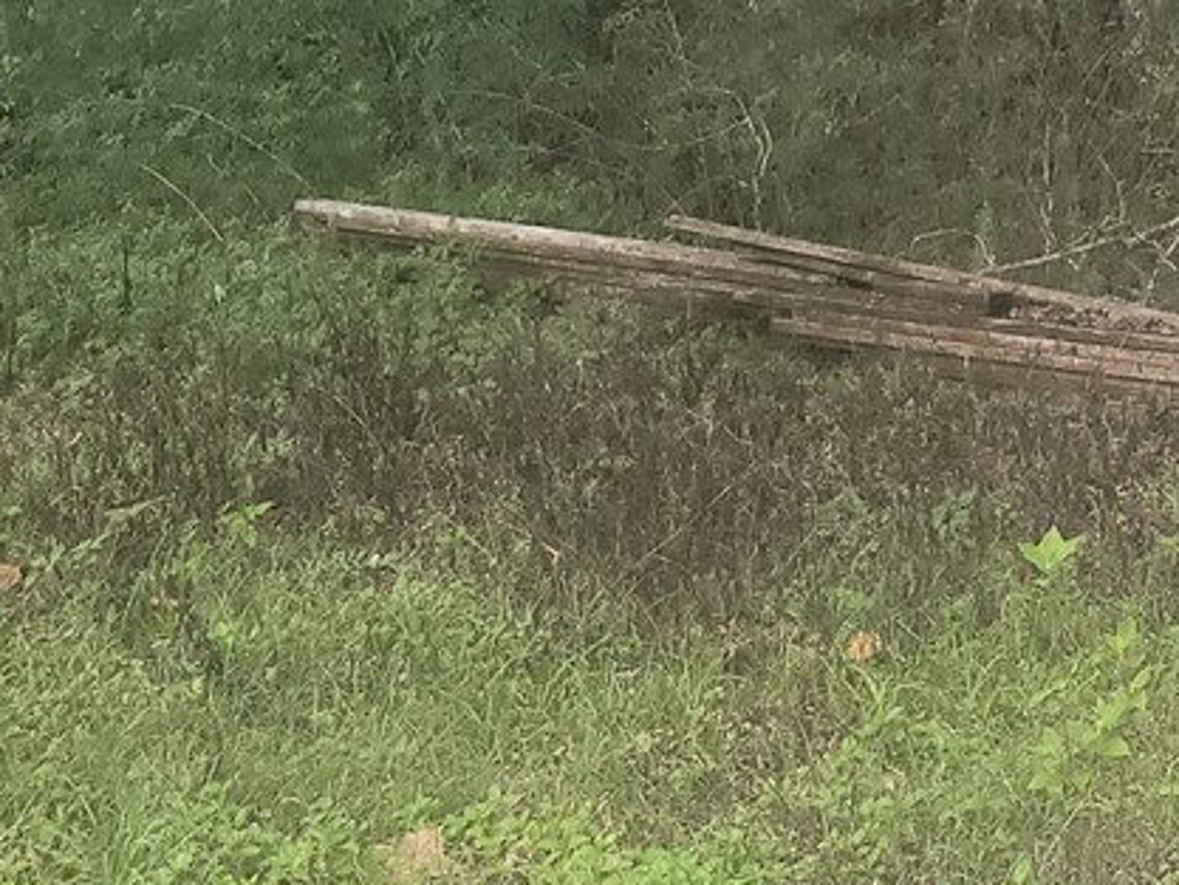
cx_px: 1193
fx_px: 3271
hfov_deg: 19.8
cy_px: -704
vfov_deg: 13.8
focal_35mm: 96
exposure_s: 1/207
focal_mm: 7
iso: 20
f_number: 1.8
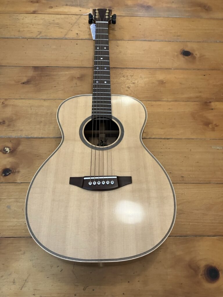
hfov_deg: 49.7
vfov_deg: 63.4
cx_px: 112
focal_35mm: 28
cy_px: 148
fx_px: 241
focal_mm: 3.99
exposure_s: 1/33
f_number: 1.8
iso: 400
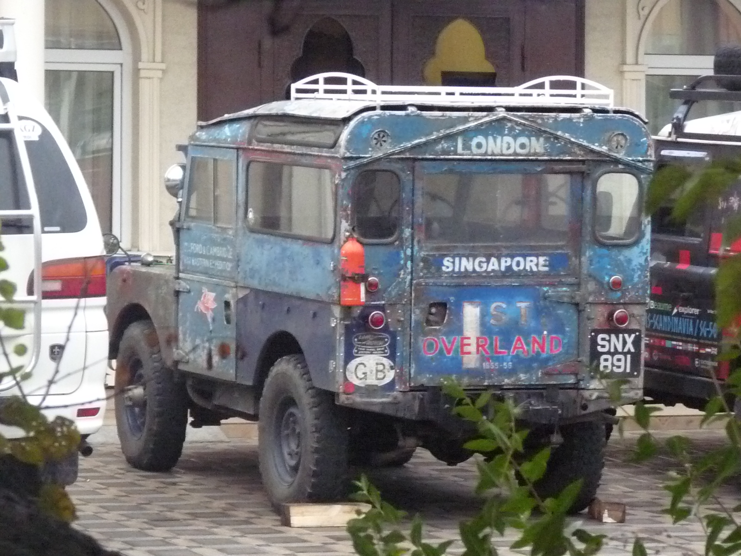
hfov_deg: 9.5
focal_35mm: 208
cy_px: 278
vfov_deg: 7.1
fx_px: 4453
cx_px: 370
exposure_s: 1/40
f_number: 3.6
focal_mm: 20.8
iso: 800
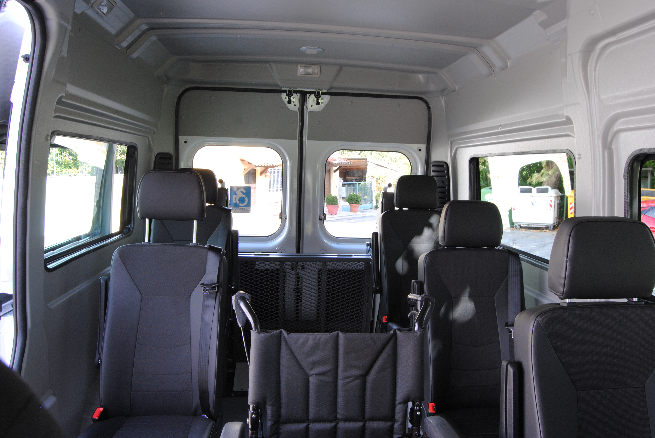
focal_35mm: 27
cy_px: 219
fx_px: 492
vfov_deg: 48.0
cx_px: 328
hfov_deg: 67.3
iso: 360
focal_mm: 18
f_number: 3.5
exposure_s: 1/30
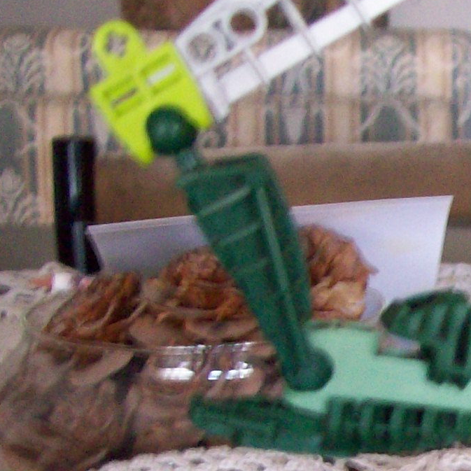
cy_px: 415
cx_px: 642
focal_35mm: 109
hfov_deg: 15.1
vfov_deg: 15.8
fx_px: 1678
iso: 160
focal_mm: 6
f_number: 2.7
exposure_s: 1/11.4
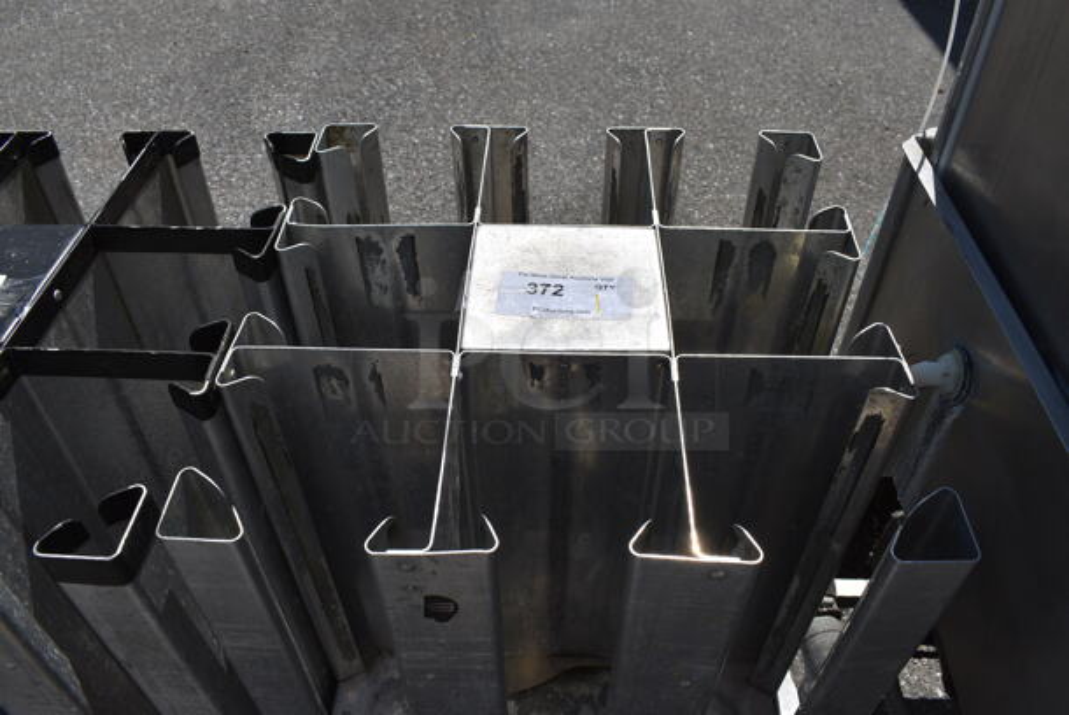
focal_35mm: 27
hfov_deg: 67.3
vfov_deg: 48.0
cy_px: 358
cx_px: 534
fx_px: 802
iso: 200
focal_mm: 18
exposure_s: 1/800
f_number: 9
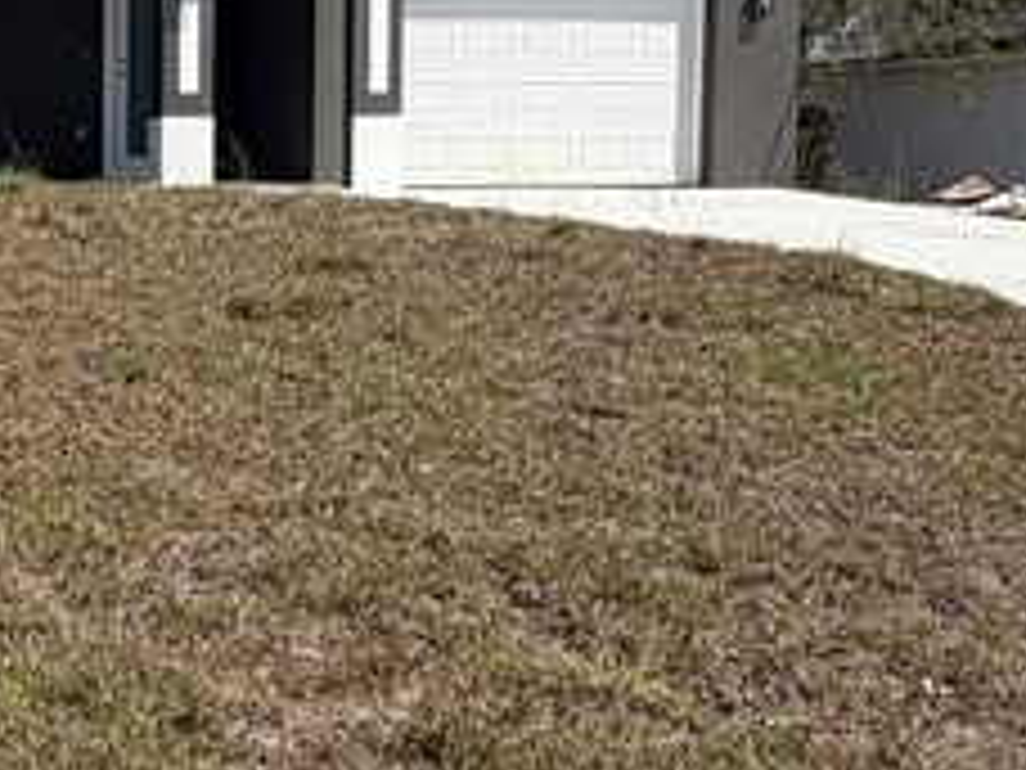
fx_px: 1867
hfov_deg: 27.5
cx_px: -162
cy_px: 275
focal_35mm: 63
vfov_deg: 23.2
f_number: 2.2
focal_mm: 2.22
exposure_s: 1/985
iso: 20
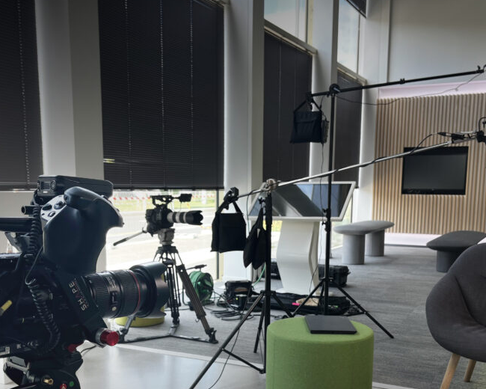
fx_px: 575
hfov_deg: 45.8
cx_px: 259
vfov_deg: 36.7
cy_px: 276
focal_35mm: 40
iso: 32
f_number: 1.6
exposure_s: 1/109
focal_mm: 5.1
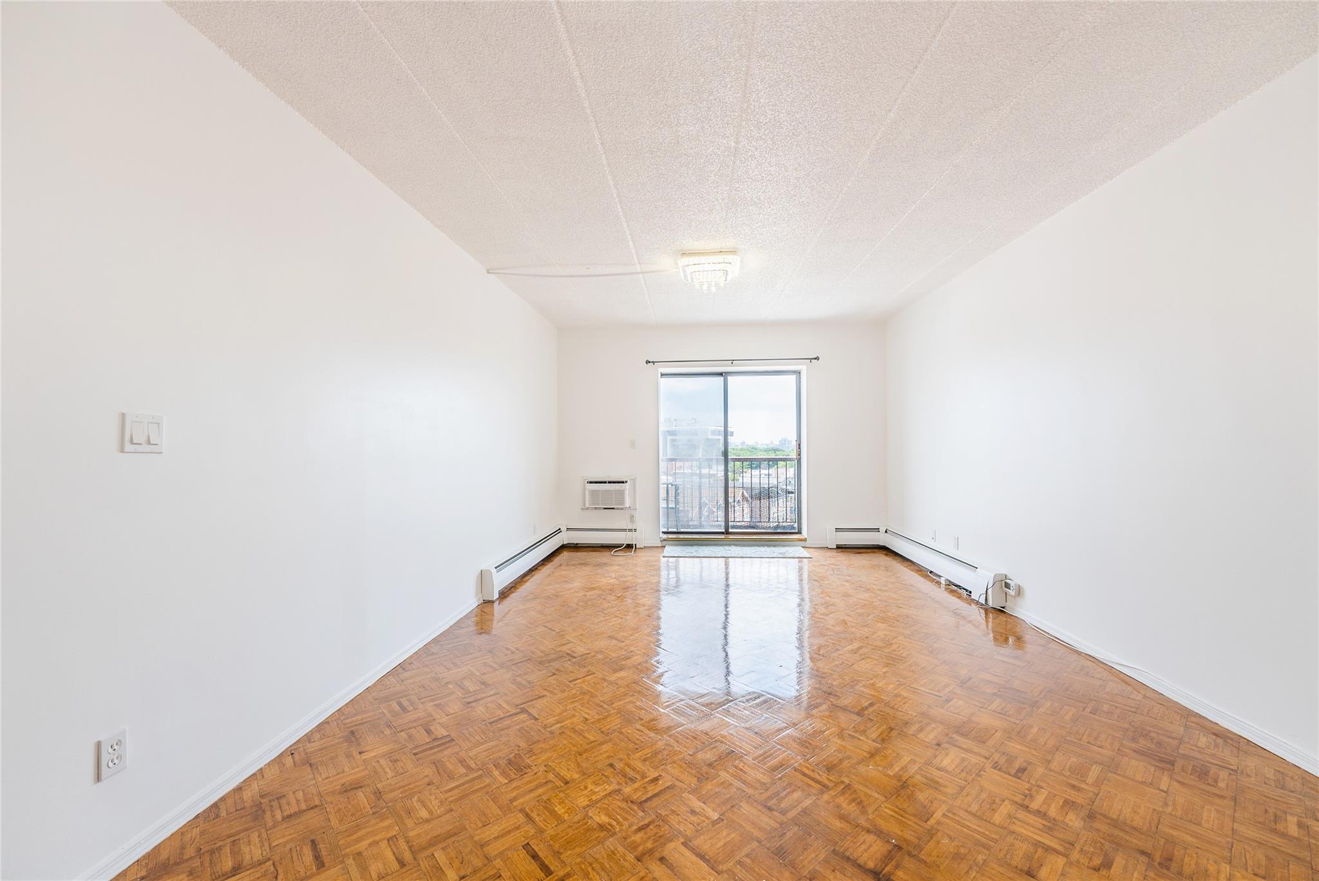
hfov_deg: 104.2
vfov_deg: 81.3
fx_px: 513
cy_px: 440
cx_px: 660
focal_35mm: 14
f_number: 4
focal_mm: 14
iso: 40
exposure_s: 1/100
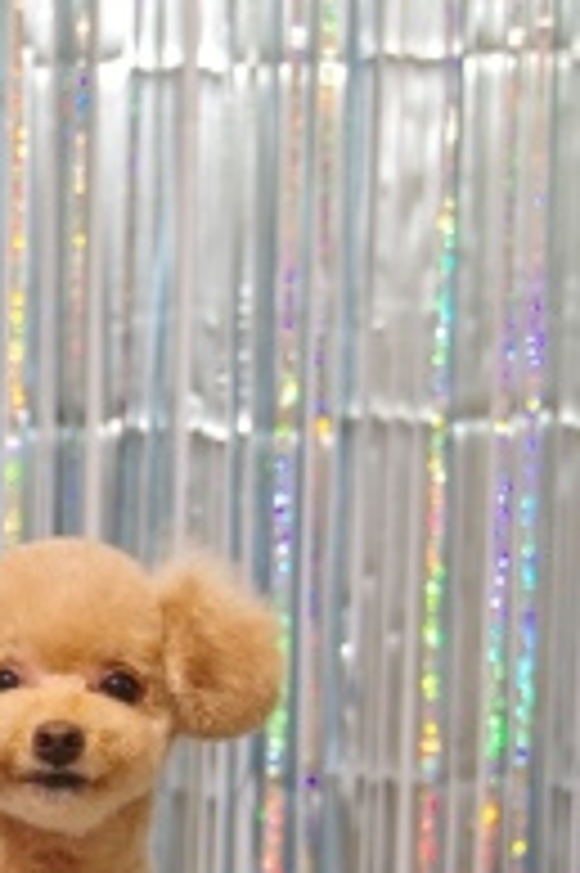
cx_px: 9
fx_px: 2445
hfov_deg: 13.4
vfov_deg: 19.9
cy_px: 752
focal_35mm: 101
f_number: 2.8
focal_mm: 33
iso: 320
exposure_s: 1/80
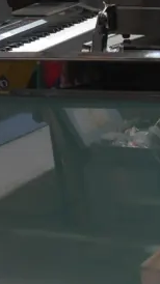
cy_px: 405
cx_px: 245
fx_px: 860
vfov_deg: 17.2
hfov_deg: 10.3
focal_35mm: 114
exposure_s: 1/60
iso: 800
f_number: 3.5
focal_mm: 14
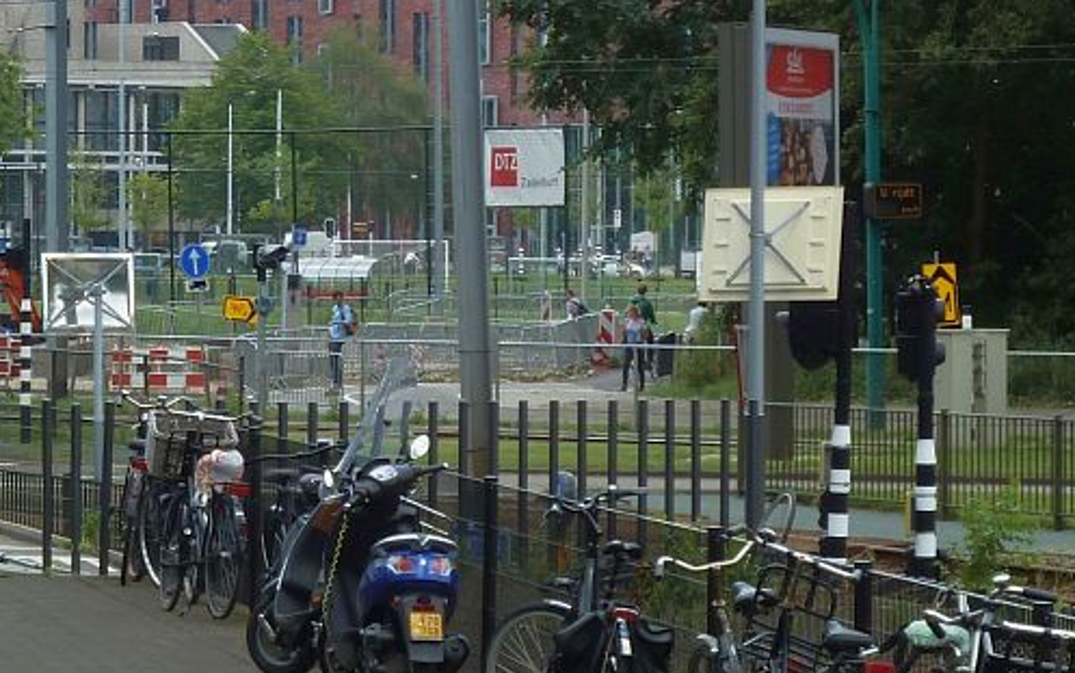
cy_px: 197
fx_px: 7092
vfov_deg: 5.4
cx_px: 253
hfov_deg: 8.7
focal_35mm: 242
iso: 80
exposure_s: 1/100
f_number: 4.4
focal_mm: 18.2
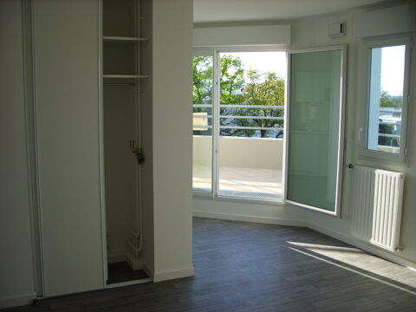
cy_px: 156
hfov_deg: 49.0
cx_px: 208
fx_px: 457
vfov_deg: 37.7
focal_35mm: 38
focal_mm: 7.8
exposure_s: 1/228
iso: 50
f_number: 2.8
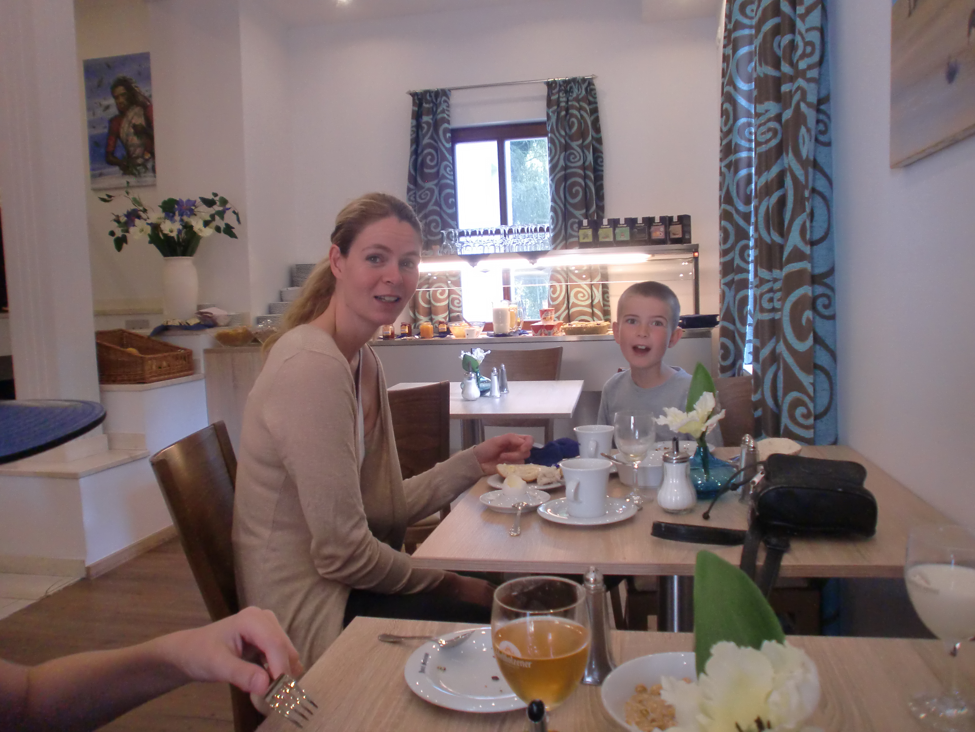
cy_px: 366
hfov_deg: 67.3
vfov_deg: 53.1
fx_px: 732
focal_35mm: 26
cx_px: 488
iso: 250
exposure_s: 1/60
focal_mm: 4.65
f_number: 2.6
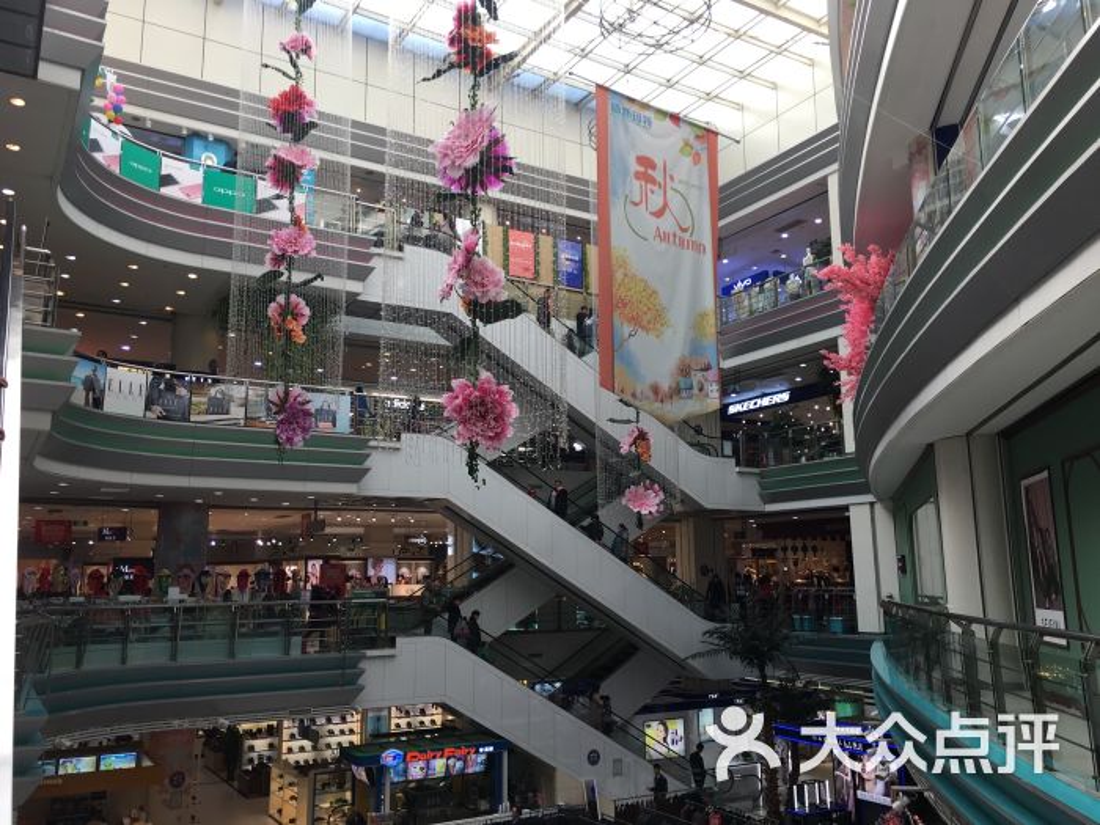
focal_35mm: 29
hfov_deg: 61.7
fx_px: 922
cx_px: 550
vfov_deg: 48.2
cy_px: 412
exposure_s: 1/100
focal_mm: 4.15
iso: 25
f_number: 2.2
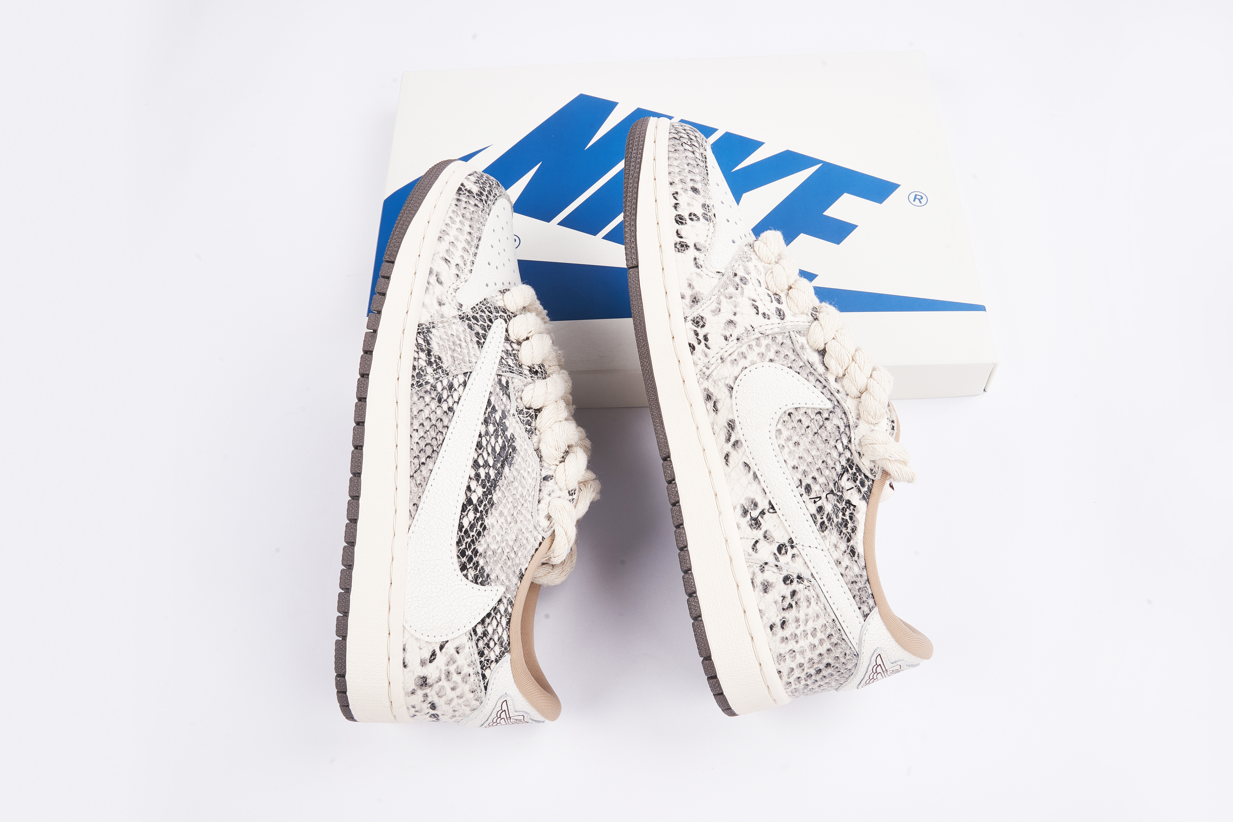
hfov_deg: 63.7
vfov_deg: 45.0
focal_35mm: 29
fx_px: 993
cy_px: 411
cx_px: 616
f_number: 22
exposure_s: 1/25
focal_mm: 29
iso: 160
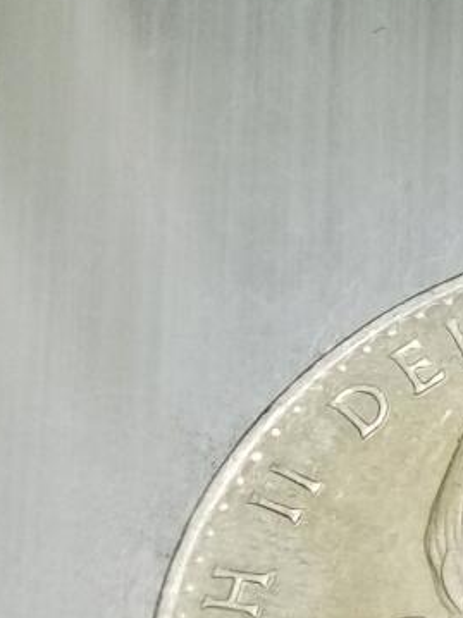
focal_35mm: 296
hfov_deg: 5.0
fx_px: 5282
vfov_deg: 6.6
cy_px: 752
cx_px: 616
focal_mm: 6.67
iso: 125
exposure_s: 1/100
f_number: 1.9
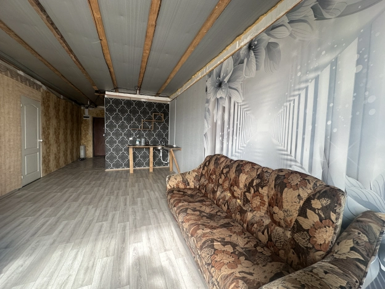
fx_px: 156
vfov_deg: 85.7
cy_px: 144
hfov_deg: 102.1
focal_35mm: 14
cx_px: 192
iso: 80
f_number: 2.2
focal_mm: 2.22
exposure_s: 1/99
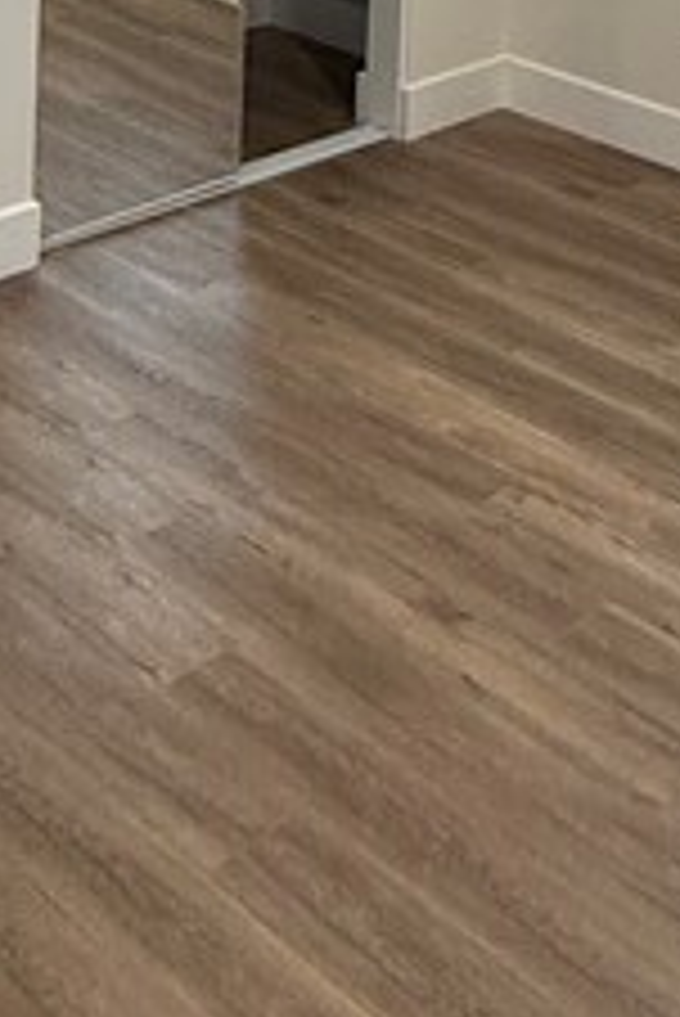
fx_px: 1867
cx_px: 279
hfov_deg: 20.6
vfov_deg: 24.3
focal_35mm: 66
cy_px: -477
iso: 320
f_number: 2.2
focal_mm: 2.22
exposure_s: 1/120
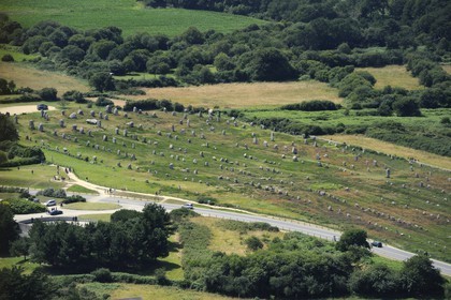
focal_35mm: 200
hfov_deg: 10.3
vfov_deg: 6.9
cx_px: 226
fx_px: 2505
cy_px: 150
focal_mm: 200
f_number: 7.1
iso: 400
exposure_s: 1/1000
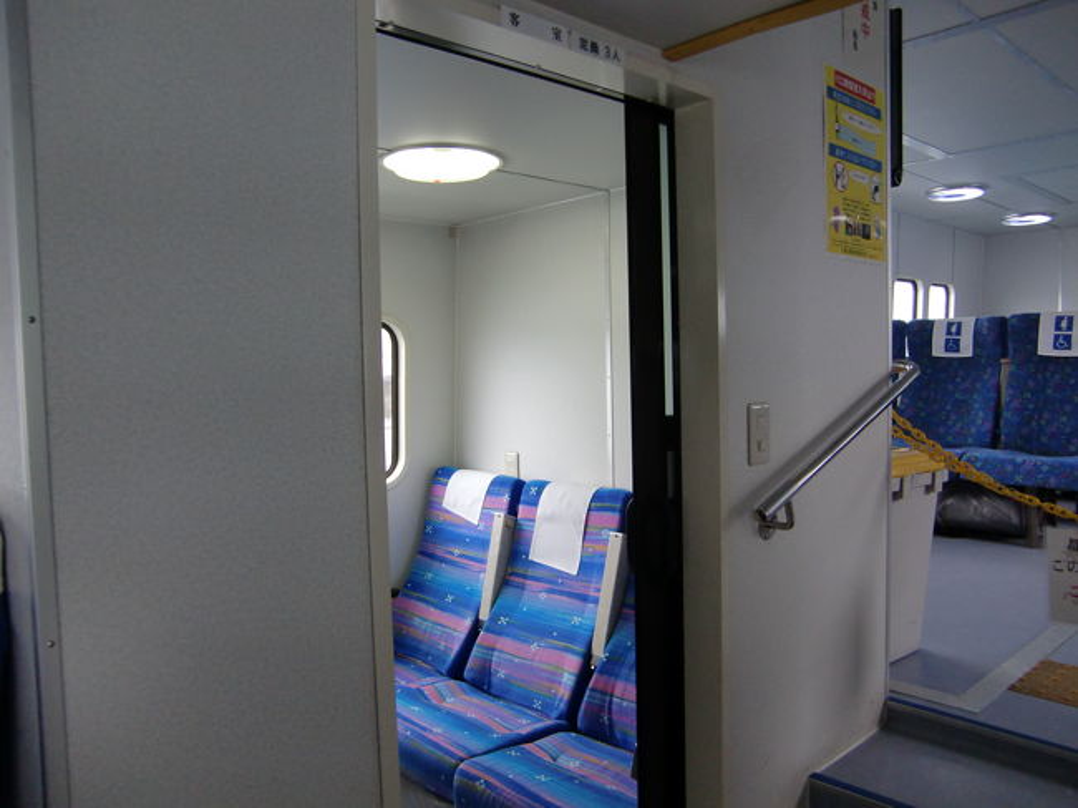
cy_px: 404
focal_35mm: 28
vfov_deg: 49.7
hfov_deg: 63.5
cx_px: 539
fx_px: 872
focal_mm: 4.9
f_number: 2.6
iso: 160
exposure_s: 1/60
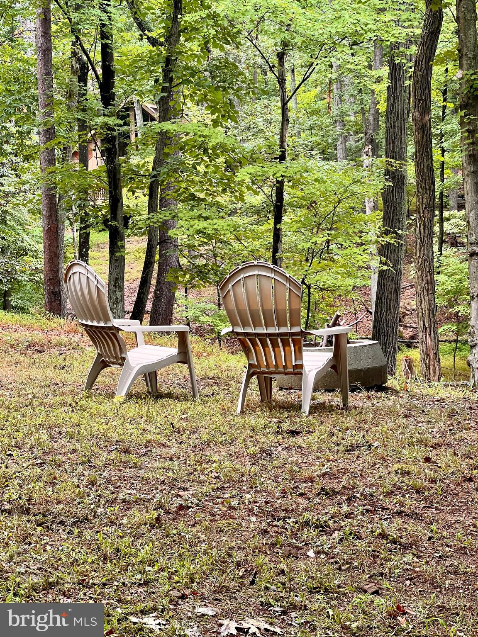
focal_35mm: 77
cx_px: 239
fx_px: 1418
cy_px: 318
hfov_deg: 19.1
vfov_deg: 25.3
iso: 160
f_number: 2.8
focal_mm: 9
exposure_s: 1/99
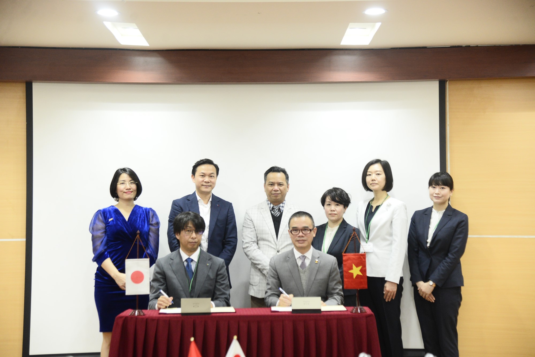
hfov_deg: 30.5
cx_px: 268
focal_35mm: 66
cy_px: 178
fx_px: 981
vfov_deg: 20.6
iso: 3200
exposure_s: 1/125
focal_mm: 66
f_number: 4
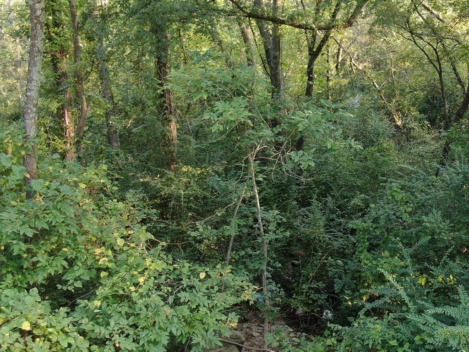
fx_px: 610
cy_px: 216
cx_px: 347
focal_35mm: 45
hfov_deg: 41.0
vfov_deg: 32.1
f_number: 2.8
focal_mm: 4.39
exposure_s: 1/40
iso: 100
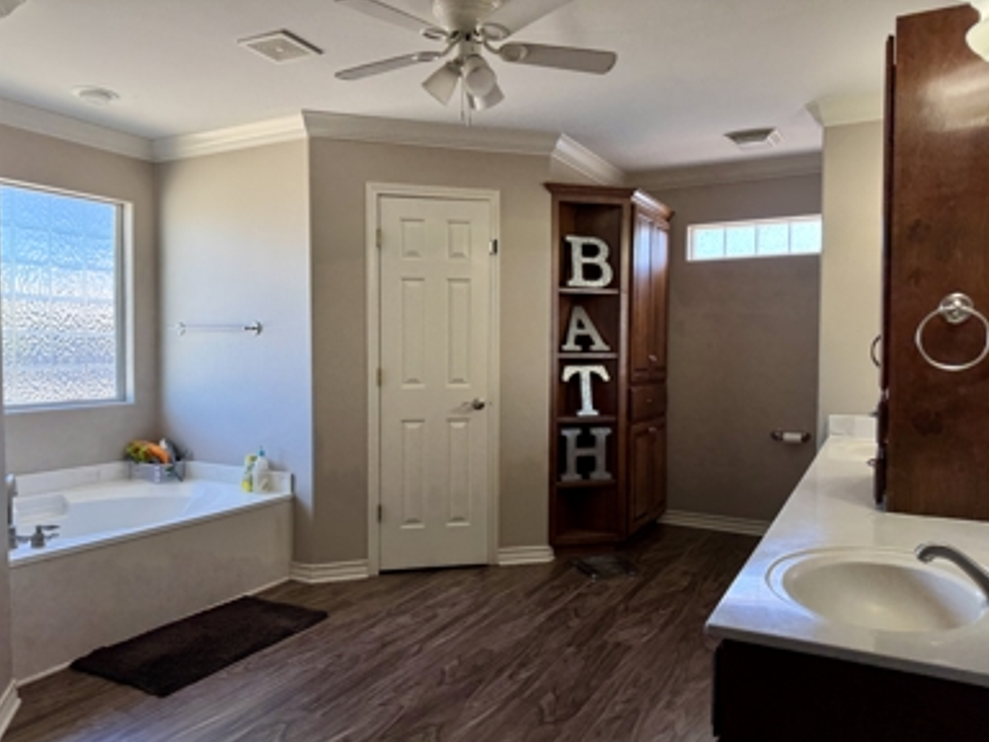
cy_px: 368
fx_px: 714
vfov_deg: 54.9
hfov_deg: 69.4
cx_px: 494
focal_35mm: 25
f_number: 1.78
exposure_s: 1/238
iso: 64
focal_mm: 6.76
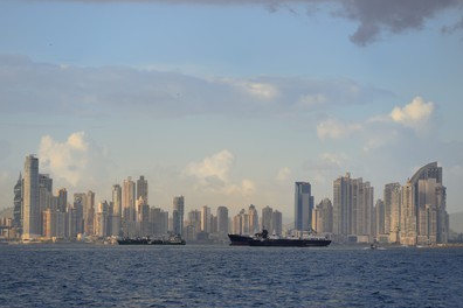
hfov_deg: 9.7
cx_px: 226
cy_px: 162
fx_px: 2726
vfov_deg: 6.5
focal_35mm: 212
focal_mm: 200
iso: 200
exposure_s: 1/640
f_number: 5.6
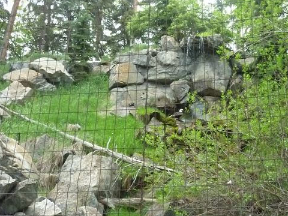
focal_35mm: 44
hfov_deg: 42.4
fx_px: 366
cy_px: 98
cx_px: 189
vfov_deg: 32.9
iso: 1600
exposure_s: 1/1000
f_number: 3.7
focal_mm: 5.9
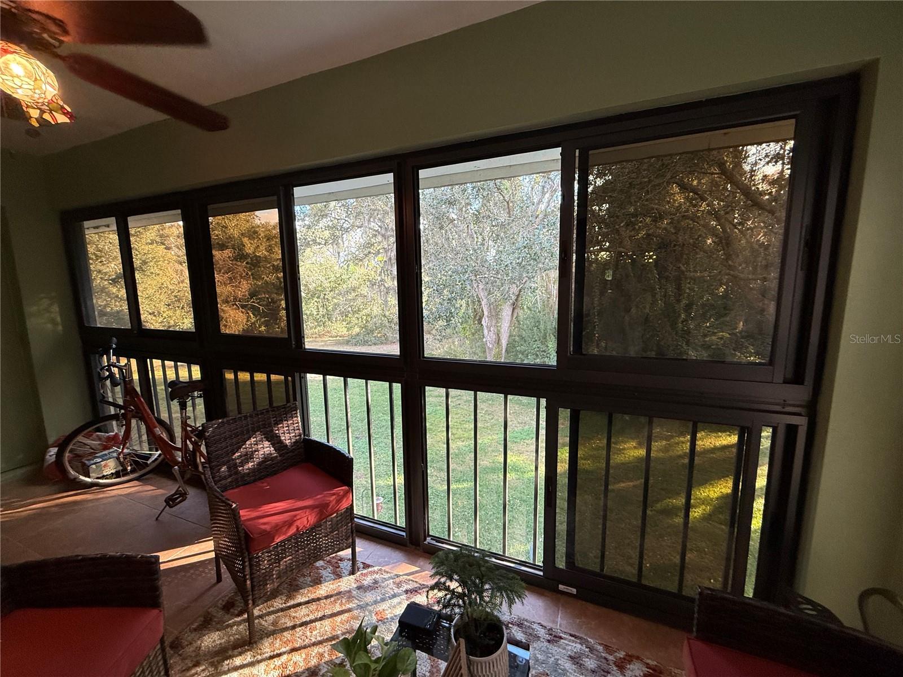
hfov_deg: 102.1
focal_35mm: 14
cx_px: 452
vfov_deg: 85.7
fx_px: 365
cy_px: 338
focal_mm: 2.22
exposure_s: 1/120
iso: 250
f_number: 2.2
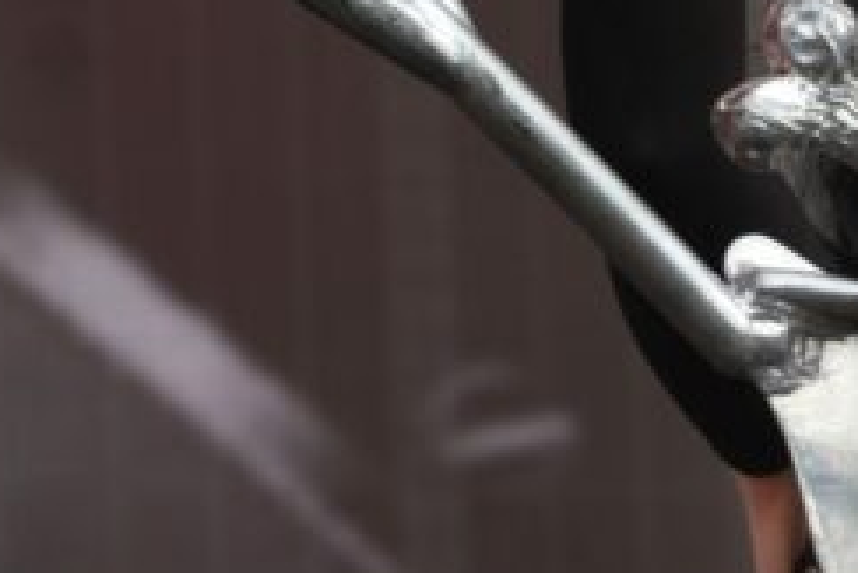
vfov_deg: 2.2
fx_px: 14856
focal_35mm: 623
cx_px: 960
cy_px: 56
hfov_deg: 3.3
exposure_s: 1/250
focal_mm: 132
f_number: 5.6
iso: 400
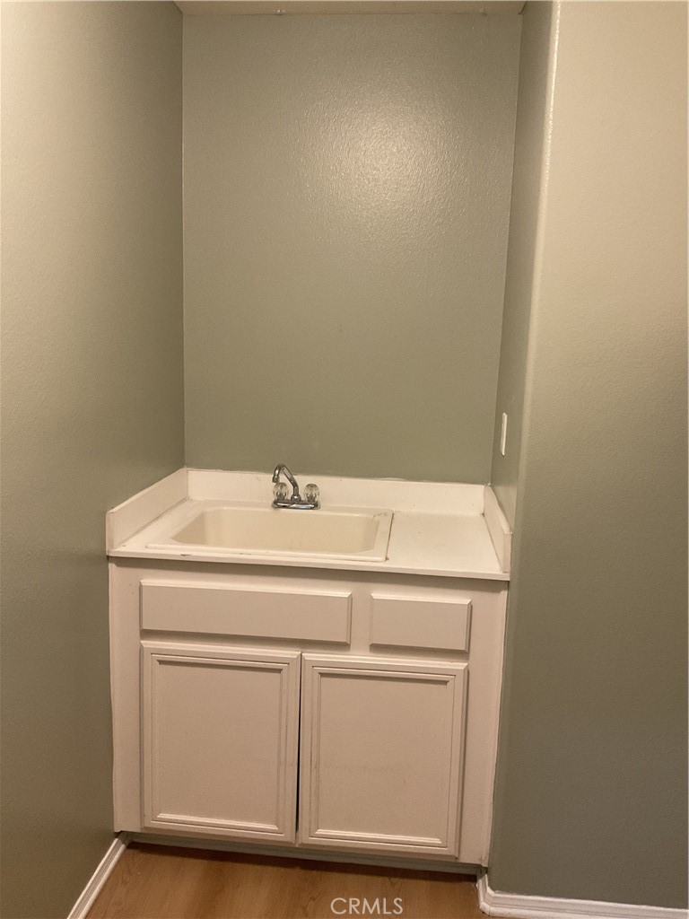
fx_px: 770
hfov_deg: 48.2
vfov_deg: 61.7
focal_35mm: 29
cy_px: 460
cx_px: 344
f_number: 1.8
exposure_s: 1/60
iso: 200
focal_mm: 3
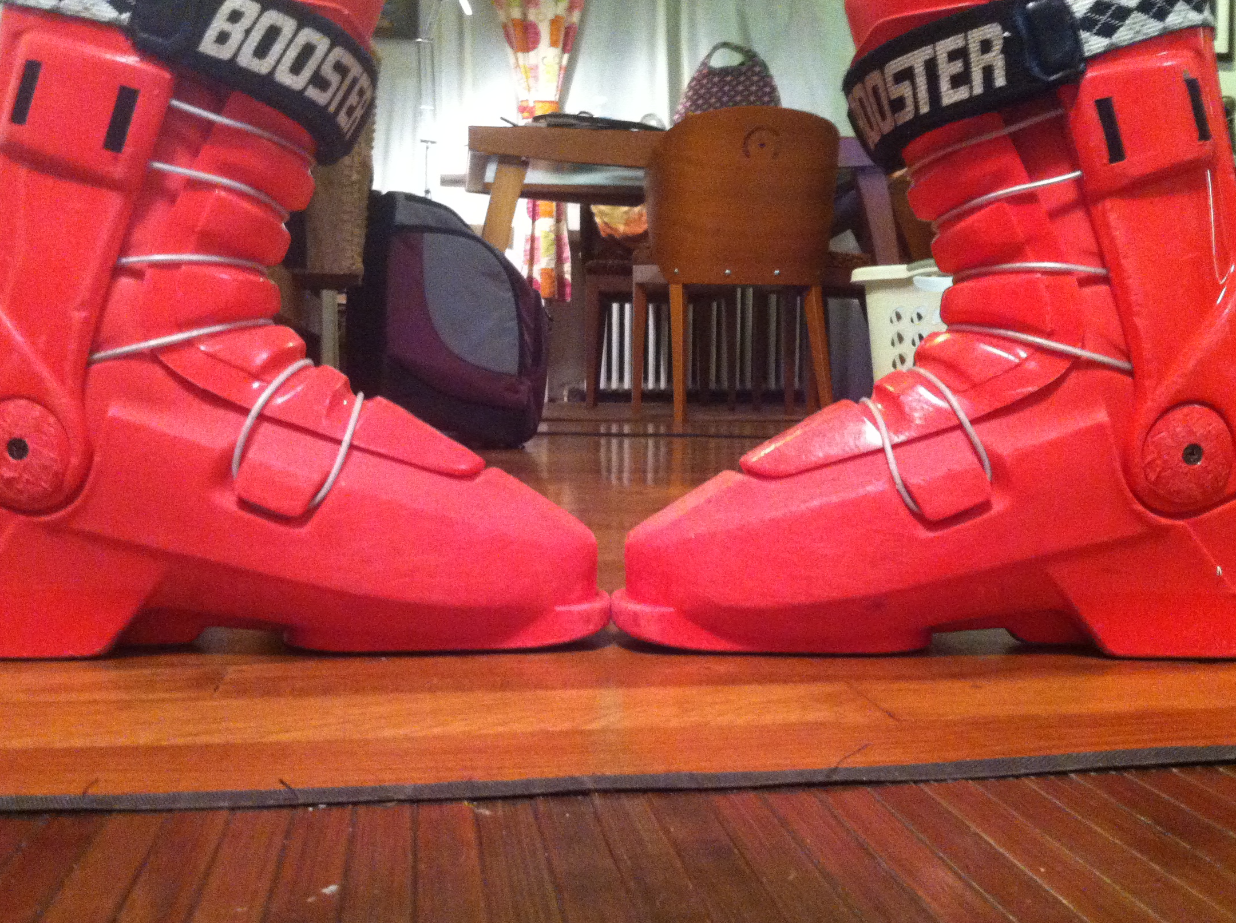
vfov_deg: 34.2
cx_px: 619
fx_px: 1497
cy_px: 432
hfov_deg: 44.9
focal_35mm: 42
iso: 640
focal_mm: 3.85
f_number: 2.8
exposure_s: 1/15
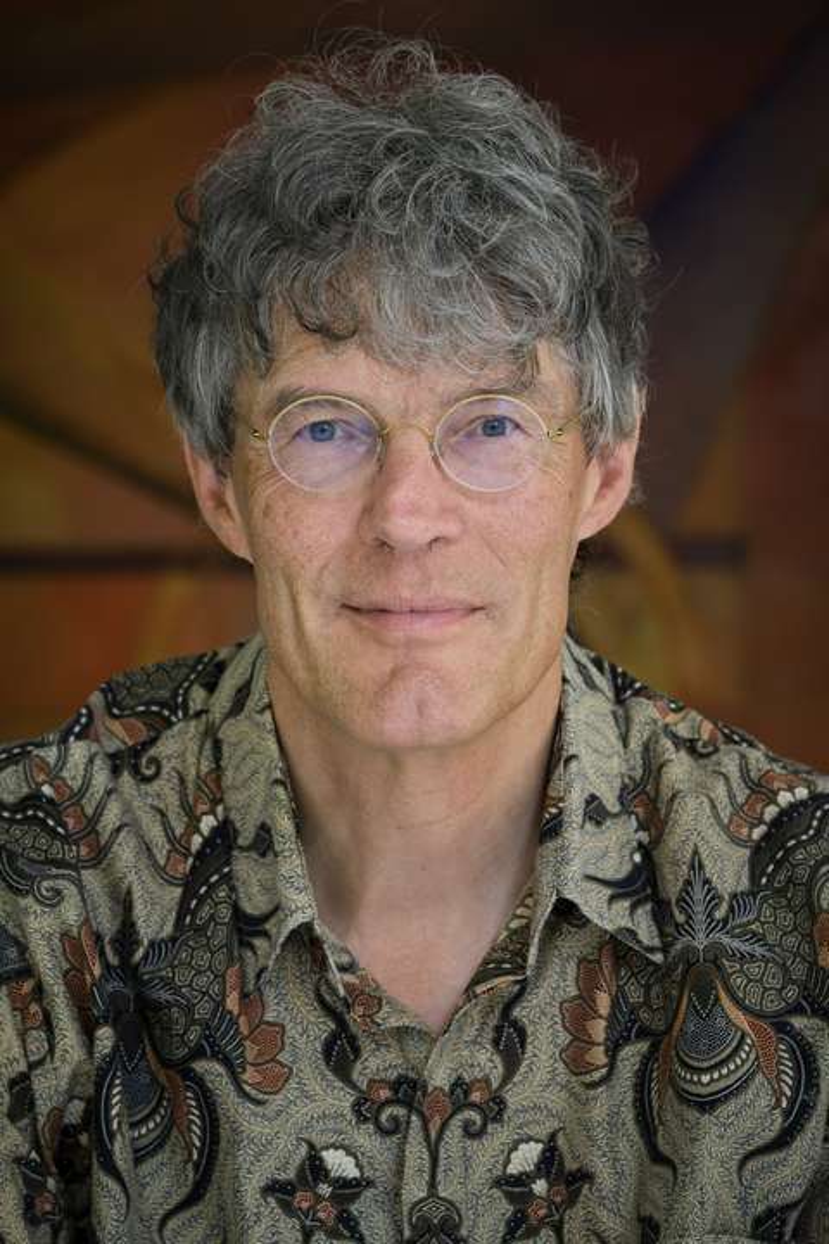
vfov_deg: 15.2
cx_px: 414
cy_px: 622
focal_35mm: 135
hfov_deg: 10.2
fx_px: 4663
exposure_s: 1/15
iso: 200
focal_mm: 90
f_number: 5.6
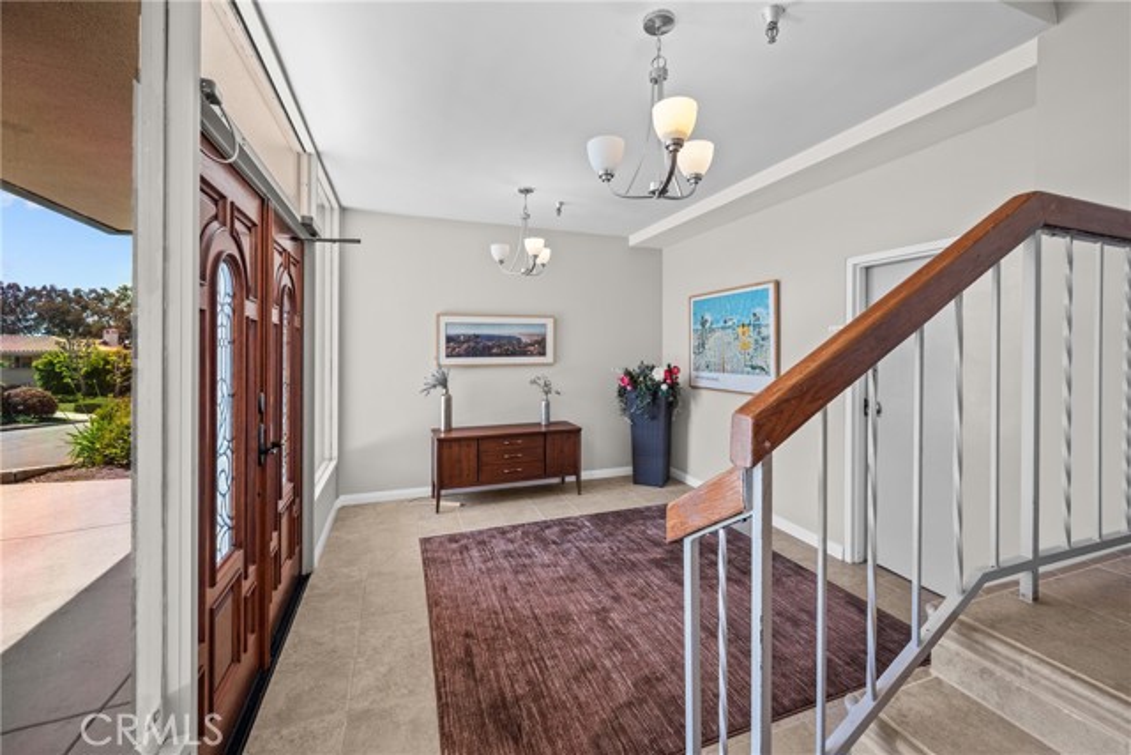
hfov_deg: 104.2
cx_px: 566
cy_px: 378
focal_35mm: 14
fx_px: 440
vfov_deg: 81.2
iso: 500
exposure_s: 1/8
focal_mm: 14
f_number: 8
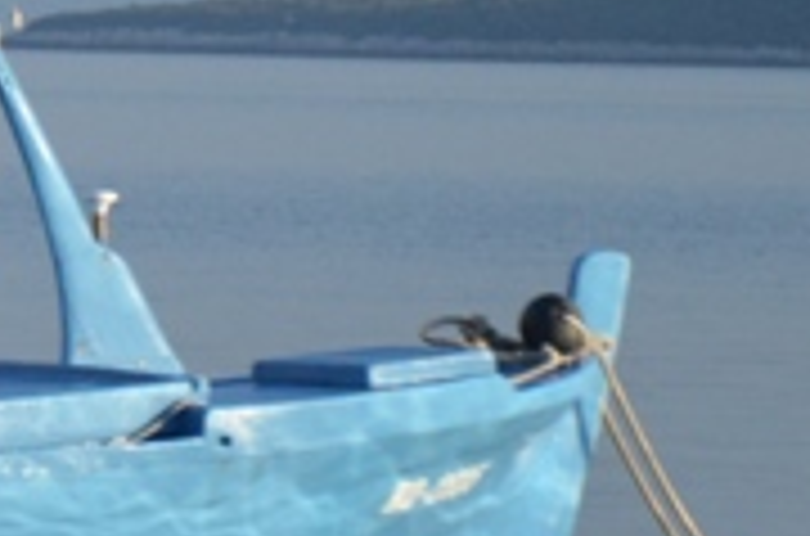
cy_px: 36
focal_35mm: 699
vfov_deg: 2.0
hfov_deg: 2.9
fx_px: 15691
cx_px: -734
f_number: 6.3
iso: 800
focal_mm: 105
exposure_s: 1/640
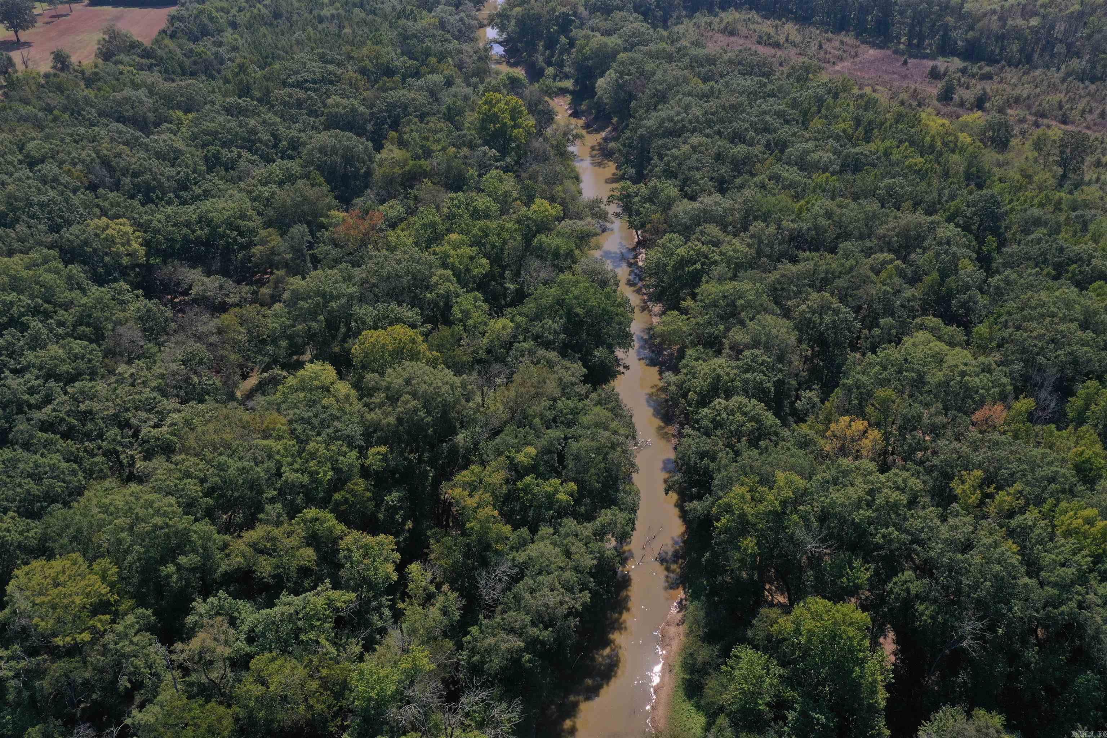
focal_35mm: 28
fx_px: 861
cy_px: 369
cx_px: 554
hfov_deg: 65.5
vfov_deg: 46.4
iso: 100
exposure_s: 1/500
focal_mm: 10.26
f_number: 5.6
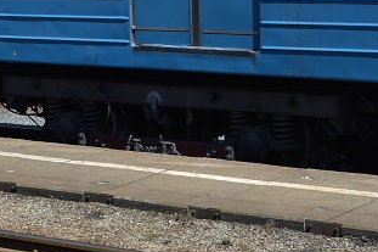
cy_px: -54
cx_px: -56
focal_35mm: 162
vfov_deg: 8.4
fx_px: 1700
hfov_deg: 12.4
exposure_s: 1/400
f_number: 8
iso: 200
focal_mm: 28
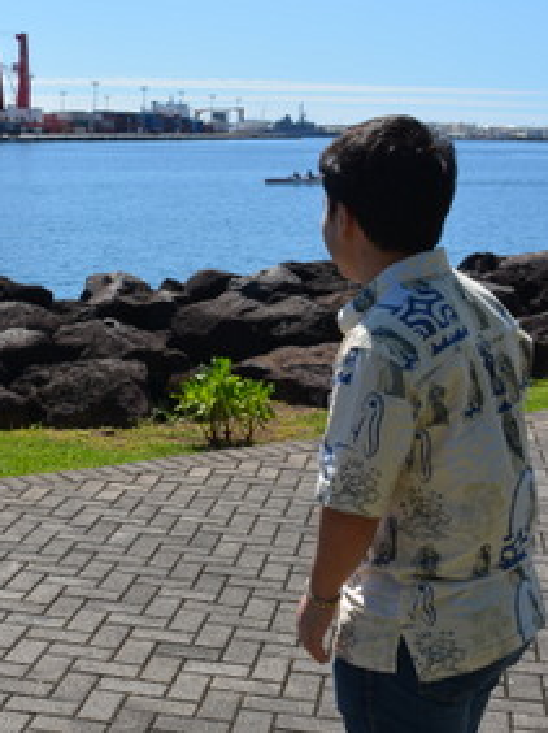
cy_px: 443
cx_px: 42
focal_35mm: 59
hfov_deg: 24.0
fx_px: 1247
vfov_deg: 32.6
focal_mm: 18
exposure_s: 1/250
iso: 100
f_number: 8
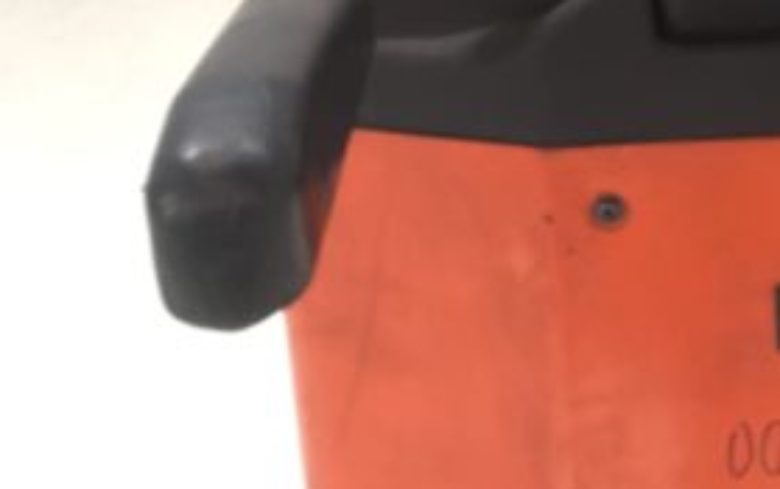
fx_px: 1873
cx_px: 802
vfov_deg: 14.0
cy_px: -221
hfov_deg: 22.5
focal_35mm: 88
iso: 64
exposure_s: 1/33
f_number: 2.2
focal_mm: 4.15
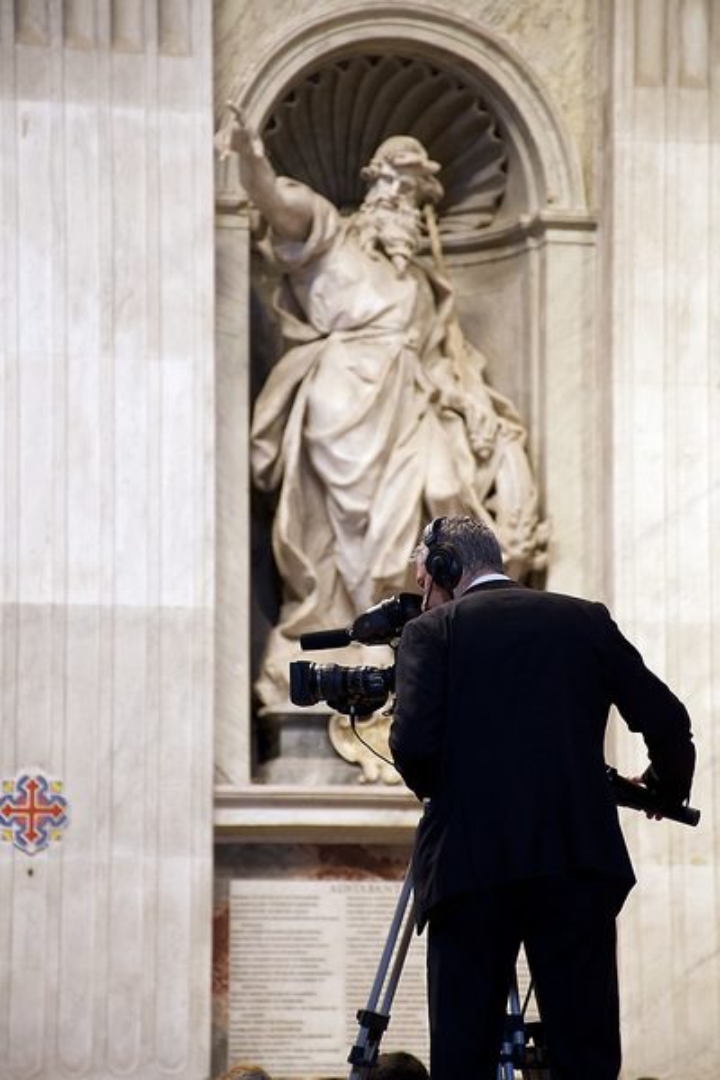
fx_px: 4500
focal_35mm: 150
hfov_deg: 9.1
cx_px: 360
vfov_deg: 13.7
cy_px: 540
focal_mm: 100
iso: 2000
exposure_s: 1/60
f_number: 5.6
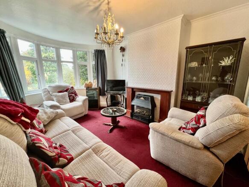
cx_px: 124
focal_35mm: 13
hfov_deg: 106.2
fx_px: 93
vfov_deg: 89.9
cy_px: 94
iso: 200
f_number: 1.8
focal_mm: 1.57
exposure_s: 1/50
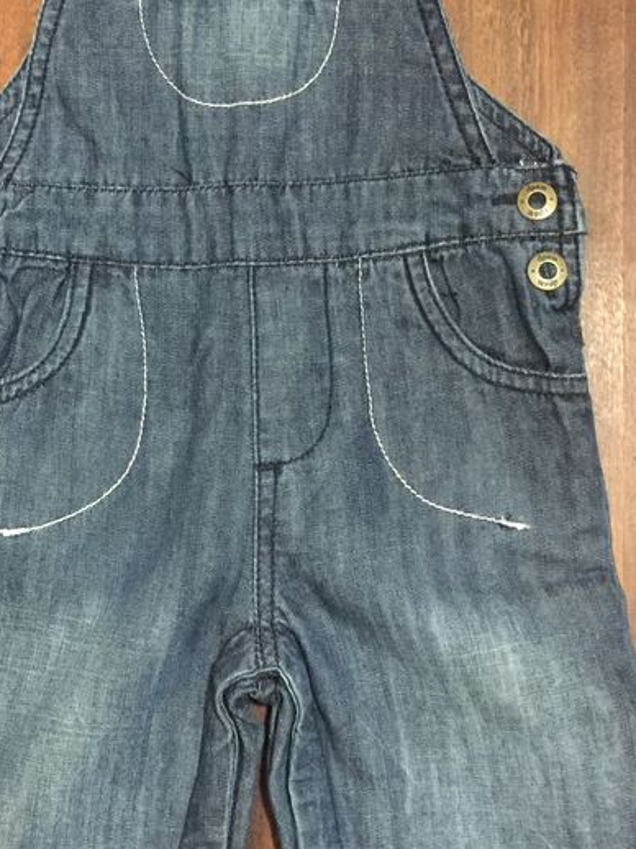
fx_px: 1373
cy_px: 398
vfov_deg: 34.4
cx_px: 241
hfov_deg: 26.0
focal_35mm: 56
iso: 200
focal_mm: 4.15
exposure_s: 1/8
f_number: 2.2
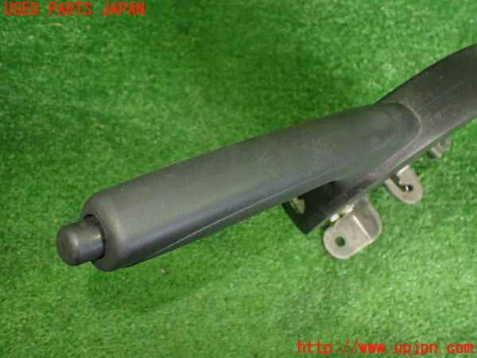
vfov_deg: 46.8
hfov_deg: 60.0
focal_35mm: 30
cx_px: 238
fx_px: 413
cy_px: 179
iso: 800
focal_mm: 5.4
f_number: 2.3
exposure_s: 1/80
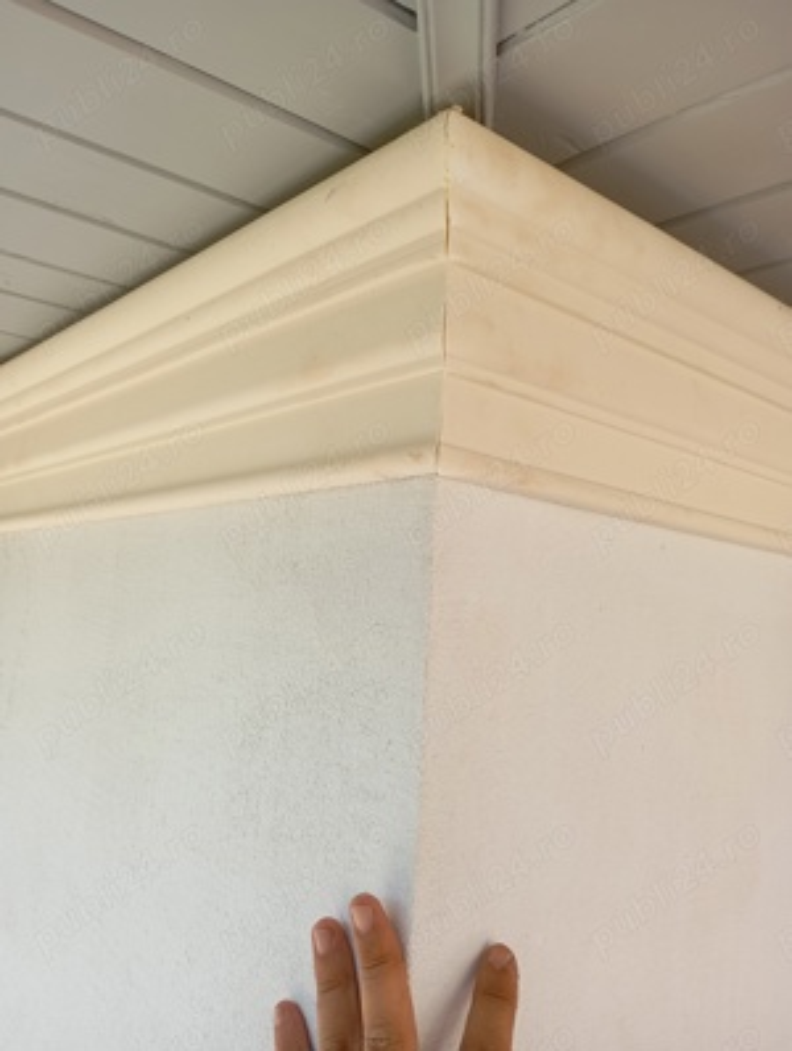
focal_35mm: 28
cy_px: 526
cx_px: 396
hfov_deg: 49.9
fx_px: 851
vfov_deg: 63.4
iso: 106
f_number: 1.8
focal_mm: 4.27
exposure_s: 1/163
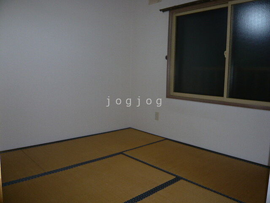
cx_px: 135
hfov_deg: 63.4
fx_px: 218
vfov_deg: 49.7
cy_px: 102
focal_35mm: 28
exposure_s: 1/30
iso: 100
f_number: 2.8
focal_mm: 4.6
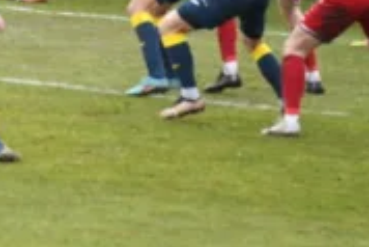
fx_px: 10299
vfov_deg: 1.4
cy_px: -208
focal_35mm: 1004
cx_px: -226
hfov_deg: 2.0
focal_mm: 175
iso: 1250
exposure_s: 1/2500
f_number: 2.8
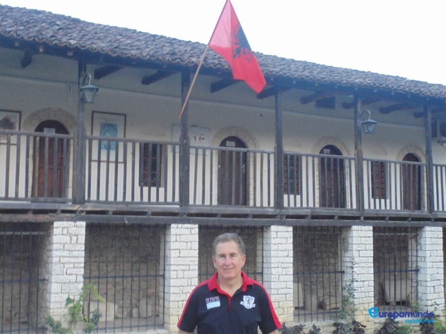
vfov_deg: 29.7
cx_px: 223
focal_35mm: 49
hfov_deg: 38.9
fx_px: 631
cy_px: 167
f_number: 4.8
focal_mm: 8.9
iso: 200
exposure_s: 1/30
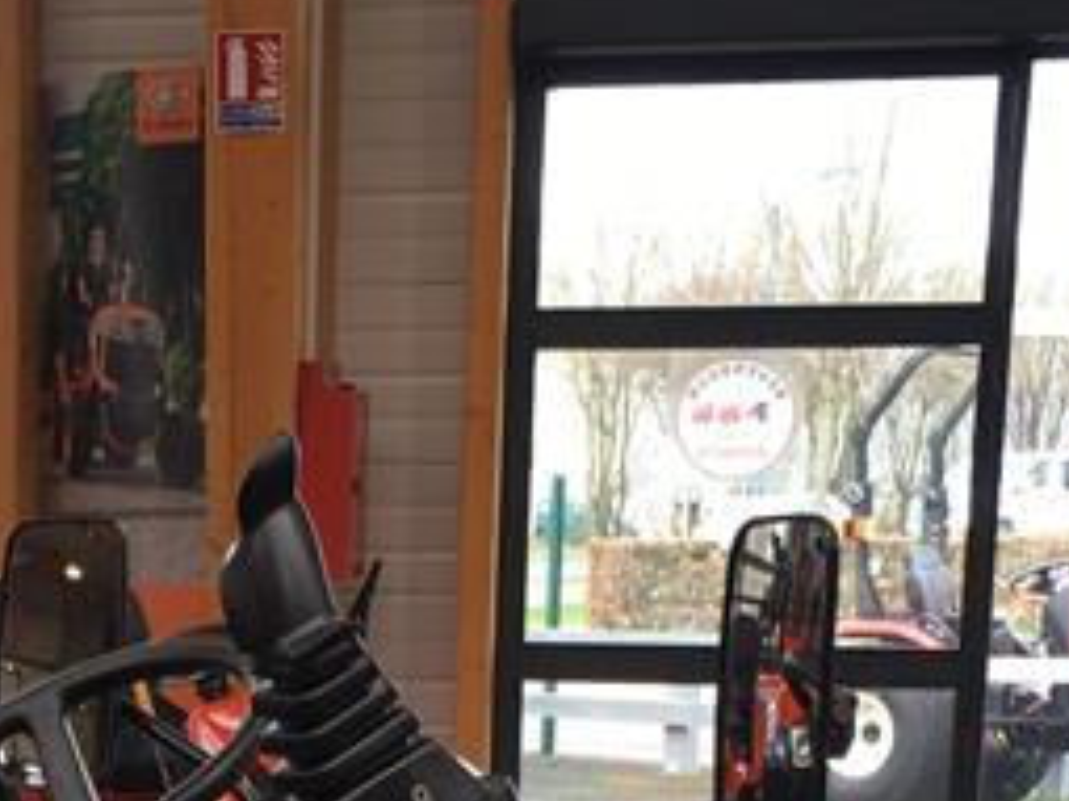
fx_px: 3334
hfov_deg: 17.9
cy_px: 1258
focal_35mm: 108
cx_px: 101
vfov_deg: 12.9
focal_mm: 4.15
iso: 25
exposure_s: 1/50
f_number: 2.2
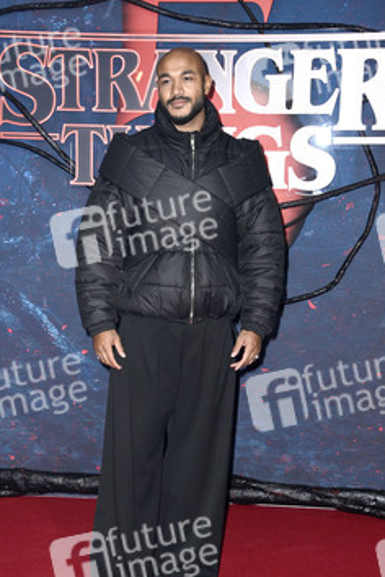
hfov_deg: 17.3
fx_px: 1267
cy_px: 311
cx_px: 181
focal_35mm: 79
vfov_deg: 25.7
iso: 500
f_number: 5.6
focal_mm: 70
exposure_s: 1/200
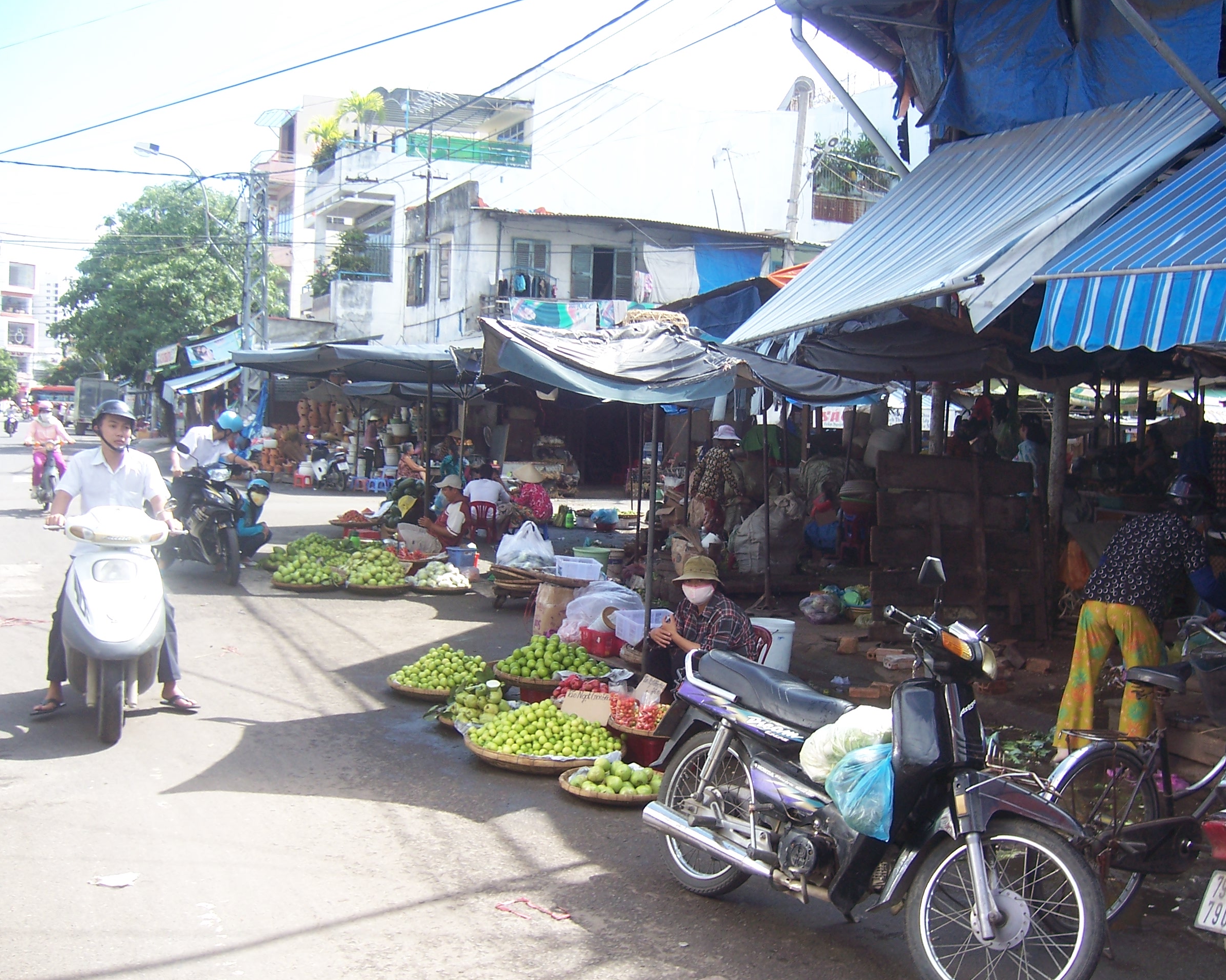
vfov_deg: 39.2
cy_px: 487
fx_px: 1379
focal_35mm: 38
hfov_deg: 47.9
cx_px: 637
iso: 80
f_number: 2.8
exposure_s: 1/400
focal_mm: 6.2
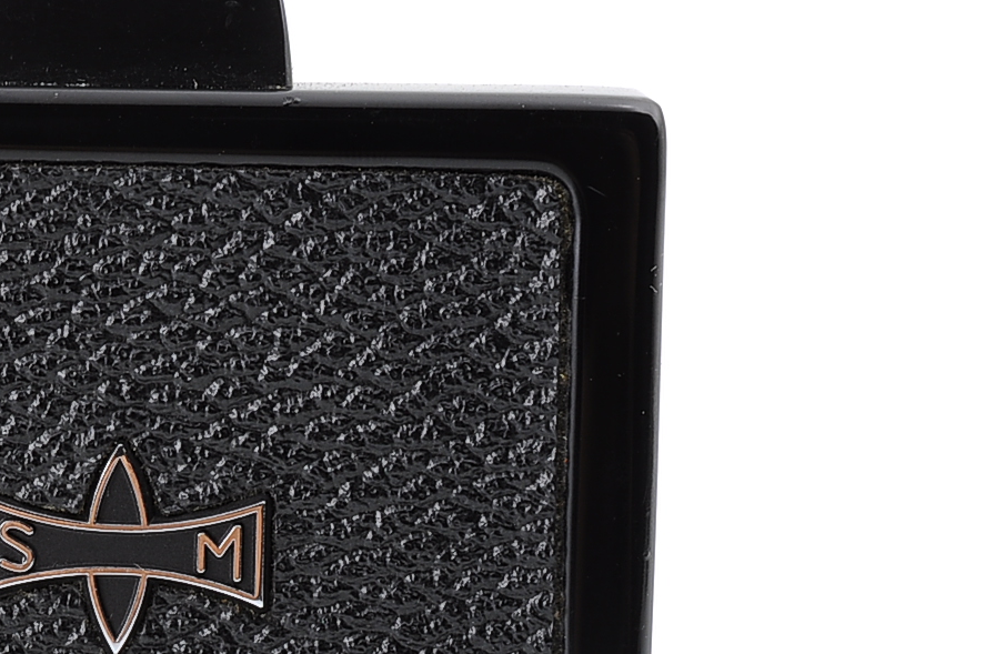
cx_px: 66
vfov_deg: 9.4
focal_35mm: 145
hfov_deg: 14.0
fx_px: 3962
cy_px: 577
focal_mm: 40
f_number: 22
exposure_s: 1/100
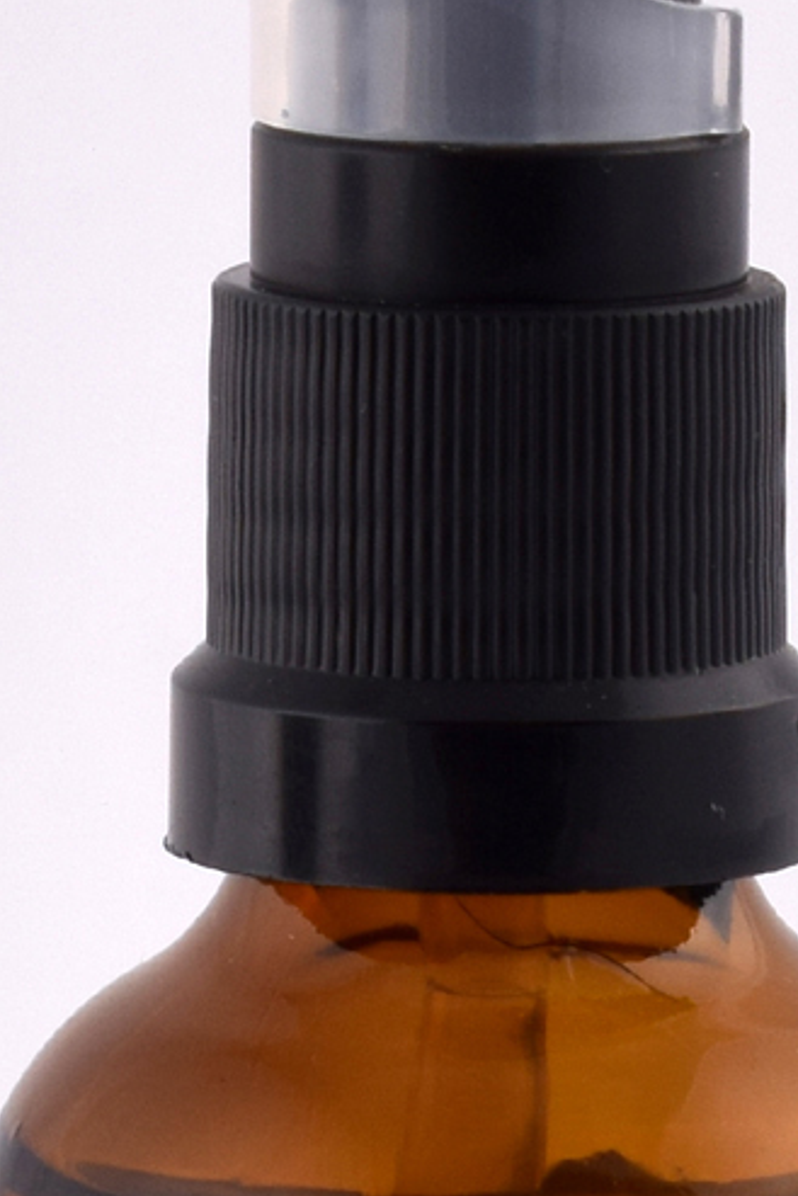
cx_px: 513
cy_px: 1384
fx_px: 7741
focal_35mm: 233
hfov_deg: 5.9
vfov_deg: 8.7
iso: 100
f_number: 11
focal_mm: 48
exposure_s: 1/125
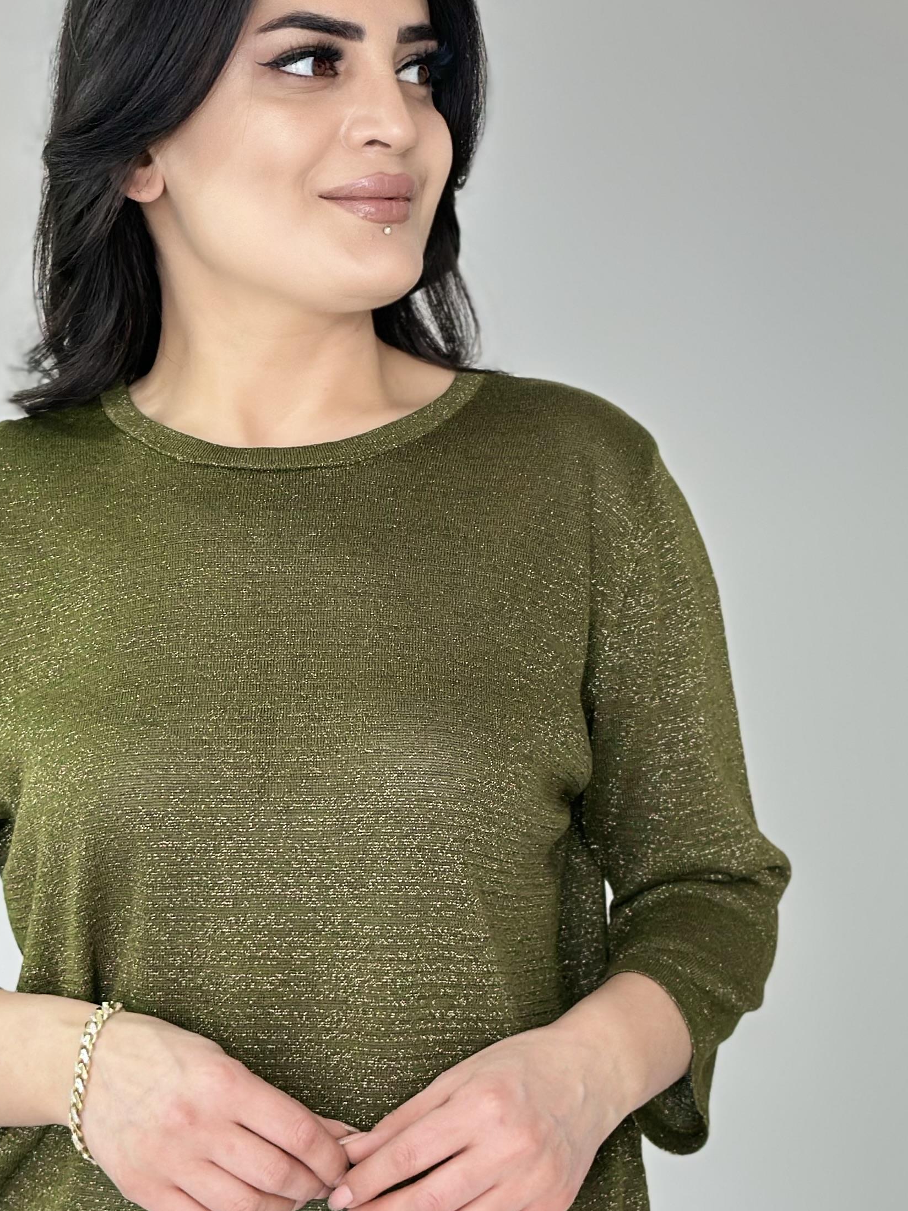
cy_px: 678
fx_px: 3078
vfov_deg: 22.2
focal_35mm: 88
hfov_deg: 16.8
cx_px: 384
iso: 80
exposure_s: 1/161
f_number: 1.78
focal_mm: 6.86
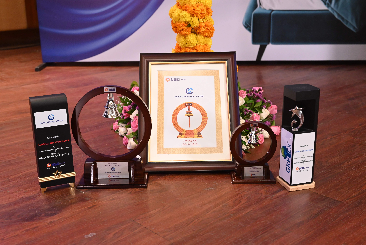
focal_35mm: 45
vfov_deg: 29.9
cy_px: 122
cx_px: 183
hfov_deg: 43.6
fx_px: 458
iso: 4000
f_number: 5.6
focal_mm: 45
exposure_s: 1/125
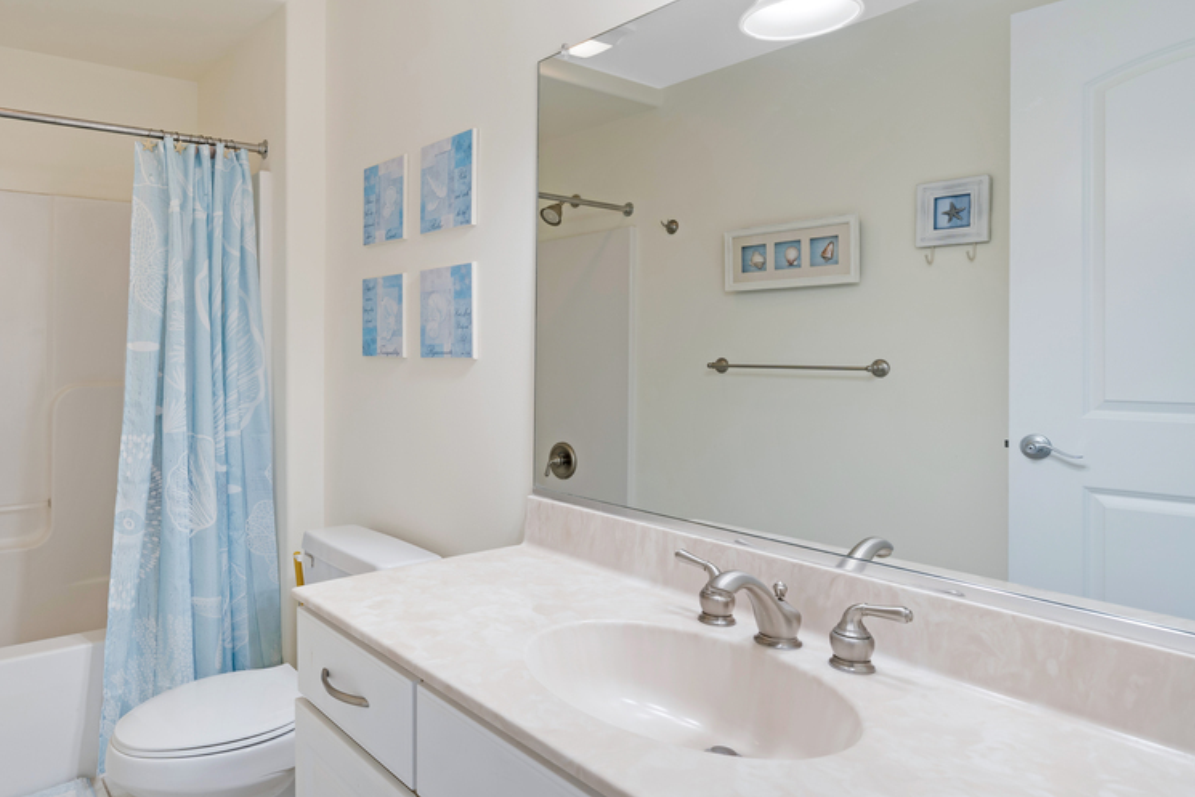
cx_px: 422
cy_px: 368
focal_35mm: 22
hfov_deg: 76.6
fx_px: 730
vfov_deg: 57.2
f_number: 8
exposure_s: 1/15
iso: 320
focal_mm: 16
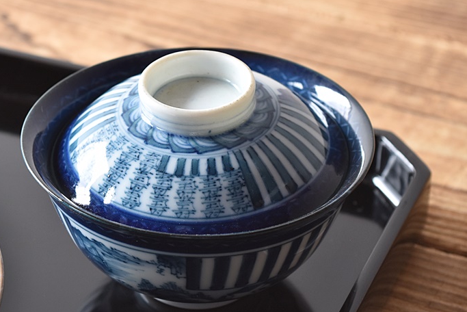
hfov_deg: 18.8
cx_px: 191
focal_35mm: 109
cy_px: 180
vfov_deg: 12.6
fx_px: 1410
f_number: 5.6
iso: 400
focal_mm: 55
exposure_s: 1/8
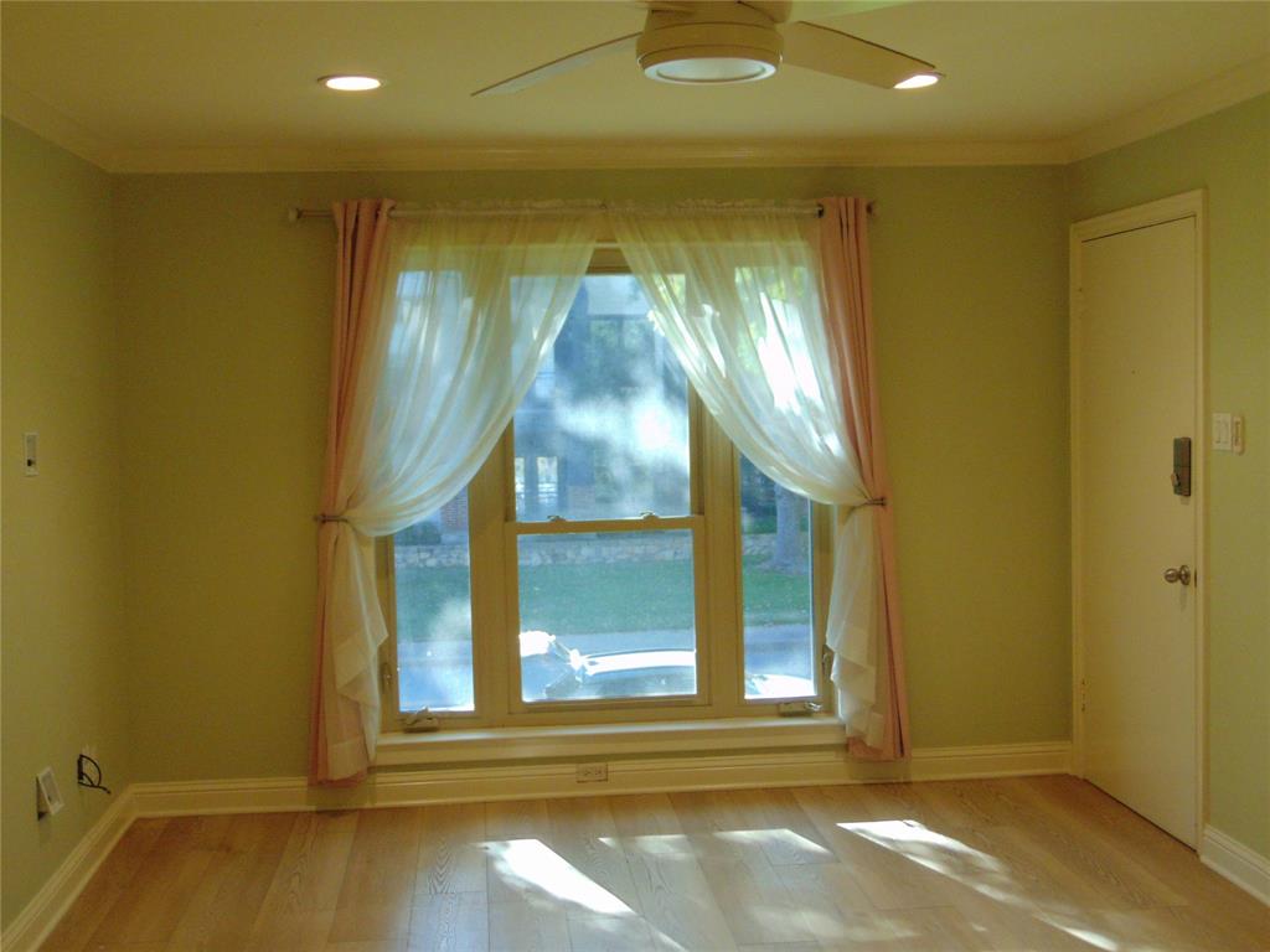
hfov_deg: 44.8
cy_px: 476
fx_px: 1541
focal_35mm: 42
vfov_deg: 34.3
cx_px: 635
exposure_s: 1/100
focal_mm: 7.6
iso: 250
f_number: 3.3
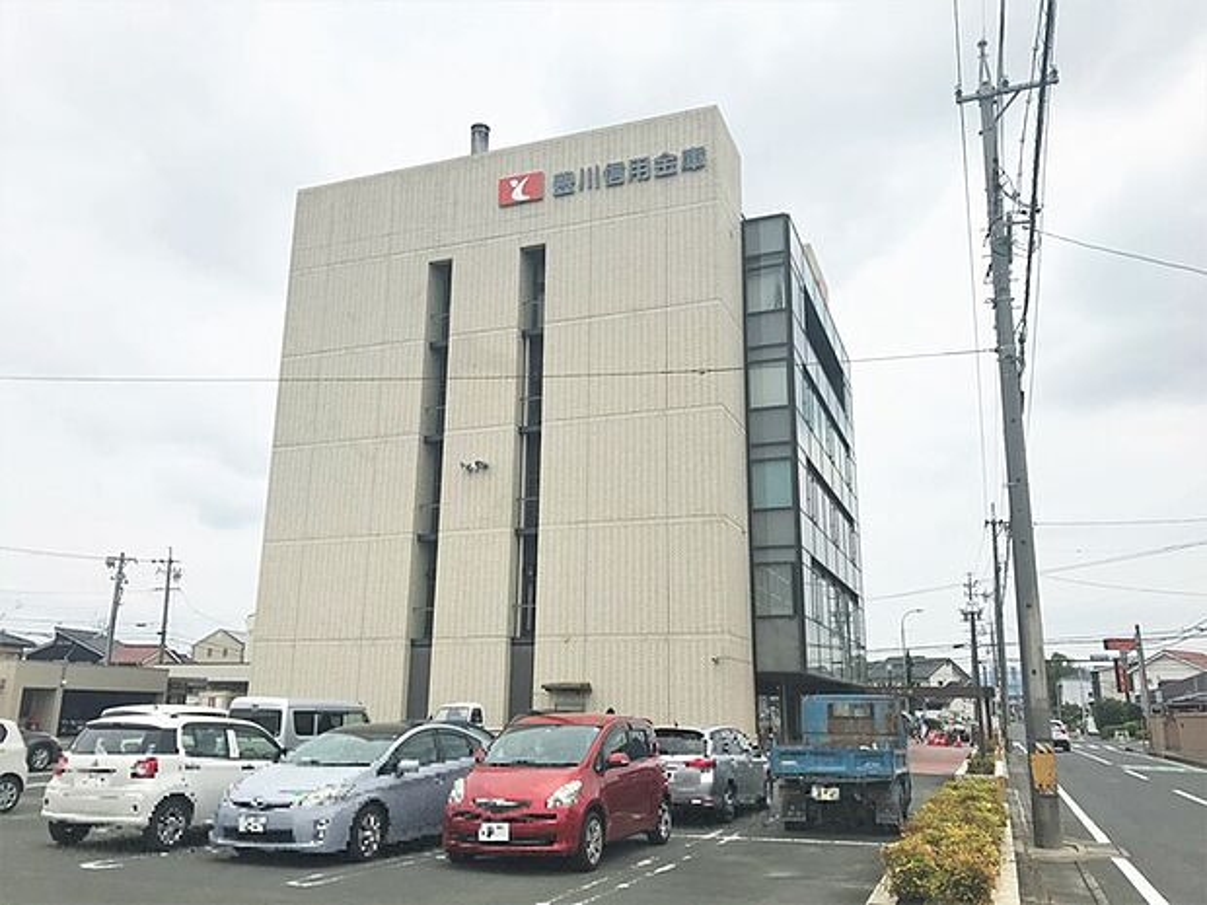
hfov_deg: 63.4
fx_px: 976
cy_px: 452
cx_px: 604
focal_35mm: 28
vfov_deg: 49.7
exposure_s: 1/5051
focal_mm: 3.99
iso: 20
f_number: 1.8
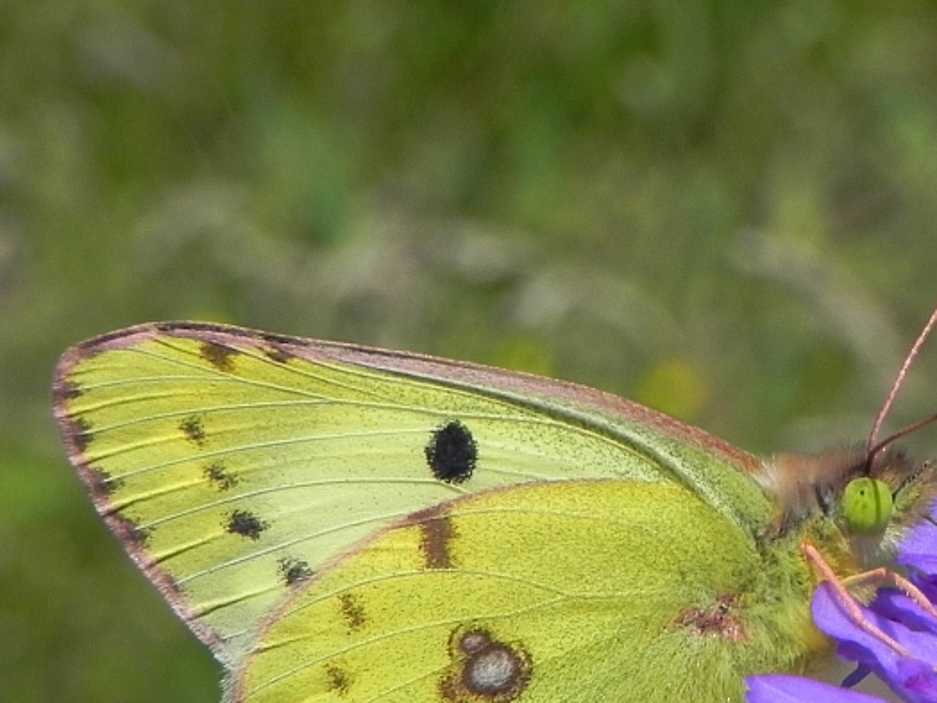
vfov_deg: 7.2
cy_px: 433
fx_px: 5549
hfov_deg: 9.6
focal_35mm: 205
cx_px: 637
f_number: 8
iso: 160
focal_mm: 18.8
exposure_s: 1/493
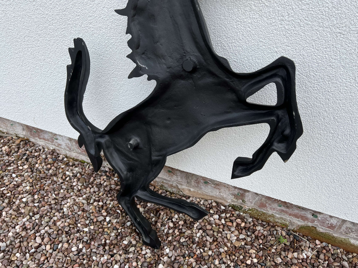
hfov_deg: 67.3
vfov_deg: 53.1
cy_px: 134
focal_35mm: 26
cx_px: 179
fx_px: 269
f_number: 1.5
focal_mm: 5.7
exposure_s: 1/1295
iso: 50
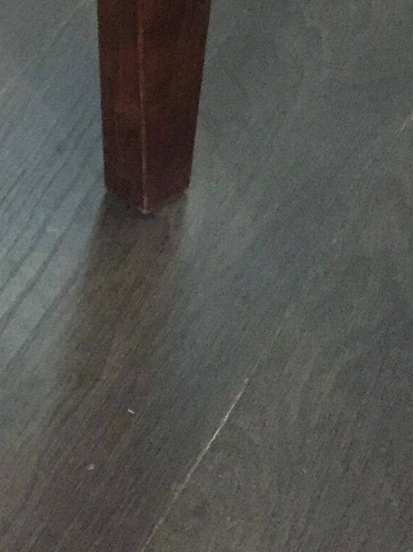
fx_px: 1958
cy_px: -20
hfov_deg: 11.0
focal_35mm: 123
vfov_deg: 15.7
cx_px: -404
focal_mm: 4.15
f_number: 2.2
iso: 250
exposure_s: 1/25
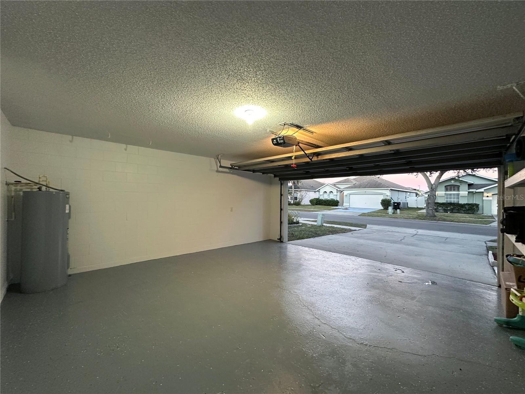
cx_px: 262
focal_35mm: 14
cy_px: 197
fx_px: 212
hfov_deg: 102.1
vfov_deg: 85.7
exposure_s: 1/60
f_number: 2.2
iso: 320
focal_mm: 2.22
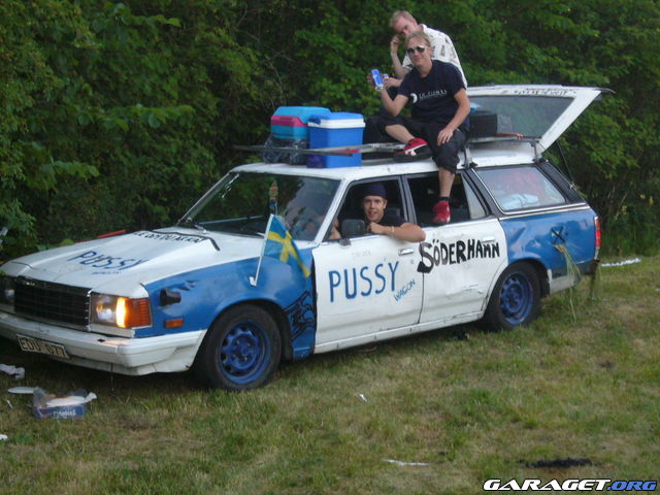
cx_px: 330
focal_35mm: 74
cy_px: 248
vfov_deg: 19.9
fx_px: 1411
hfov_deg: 26.3
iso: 200
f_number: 4.1
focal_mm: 12.2
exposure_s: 1/15
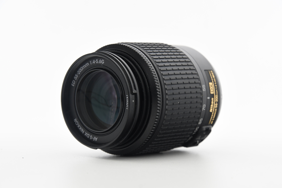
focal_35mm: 120
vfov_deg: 11.4
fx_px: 940
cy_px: 94
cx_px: 141
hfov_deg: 17.1
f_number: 8
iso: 1000
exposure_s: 1/160
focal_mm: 80
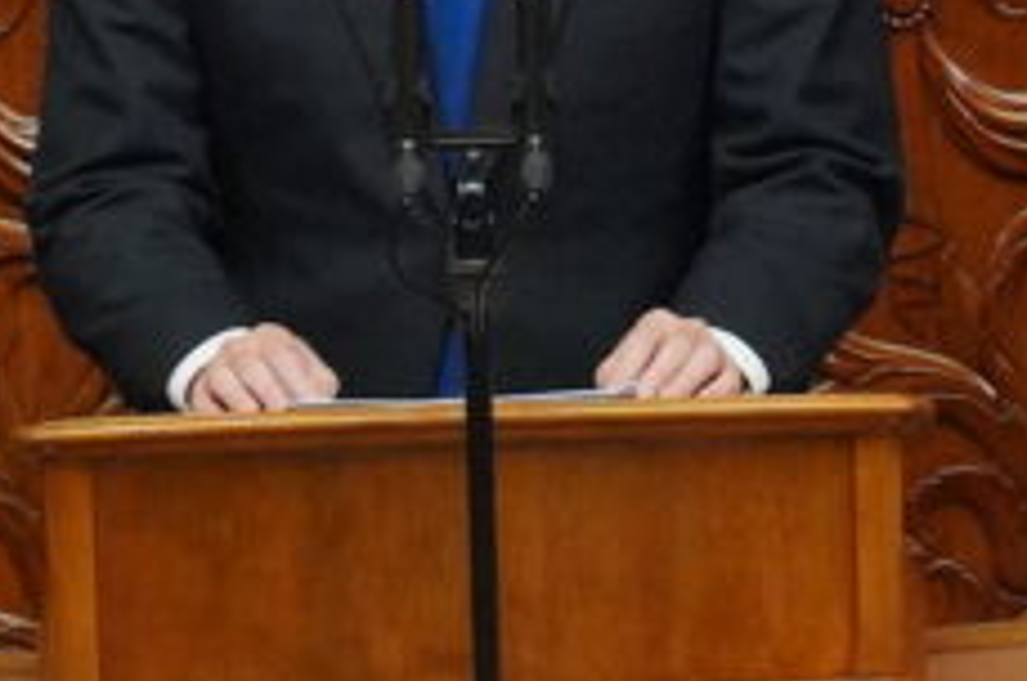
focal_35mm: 887
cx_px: 368
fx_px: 25268
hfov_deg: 2.3
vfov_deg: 1.5
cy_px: 9
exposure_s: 1/160
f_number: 7.1
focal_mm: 176
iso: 10000
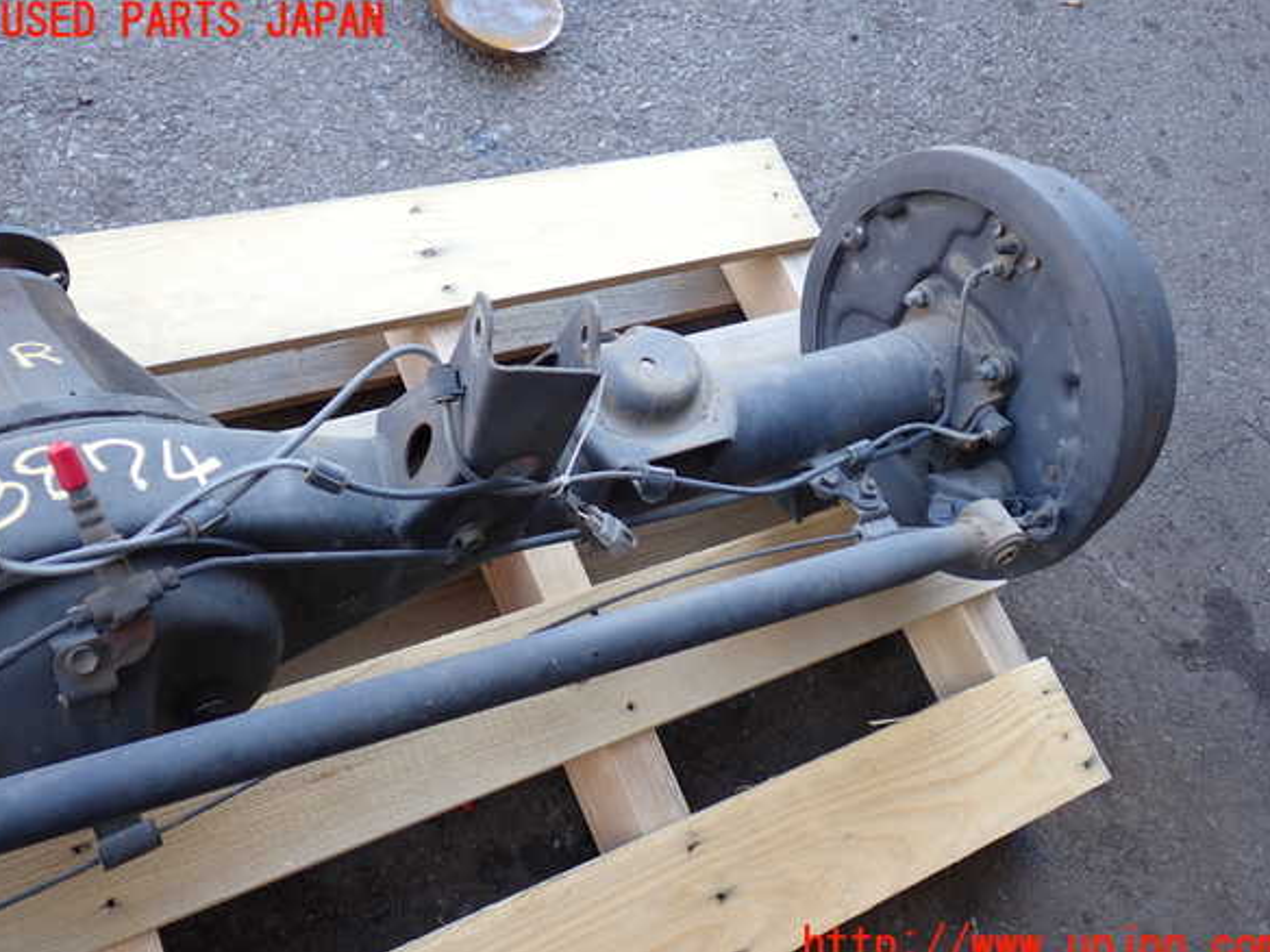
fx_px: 1357
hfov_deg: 50.1
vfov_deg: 38.7
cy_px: 485
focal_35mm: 37
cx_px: 642
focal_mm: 6.37
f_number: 2.5
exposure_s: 1/80
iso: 100
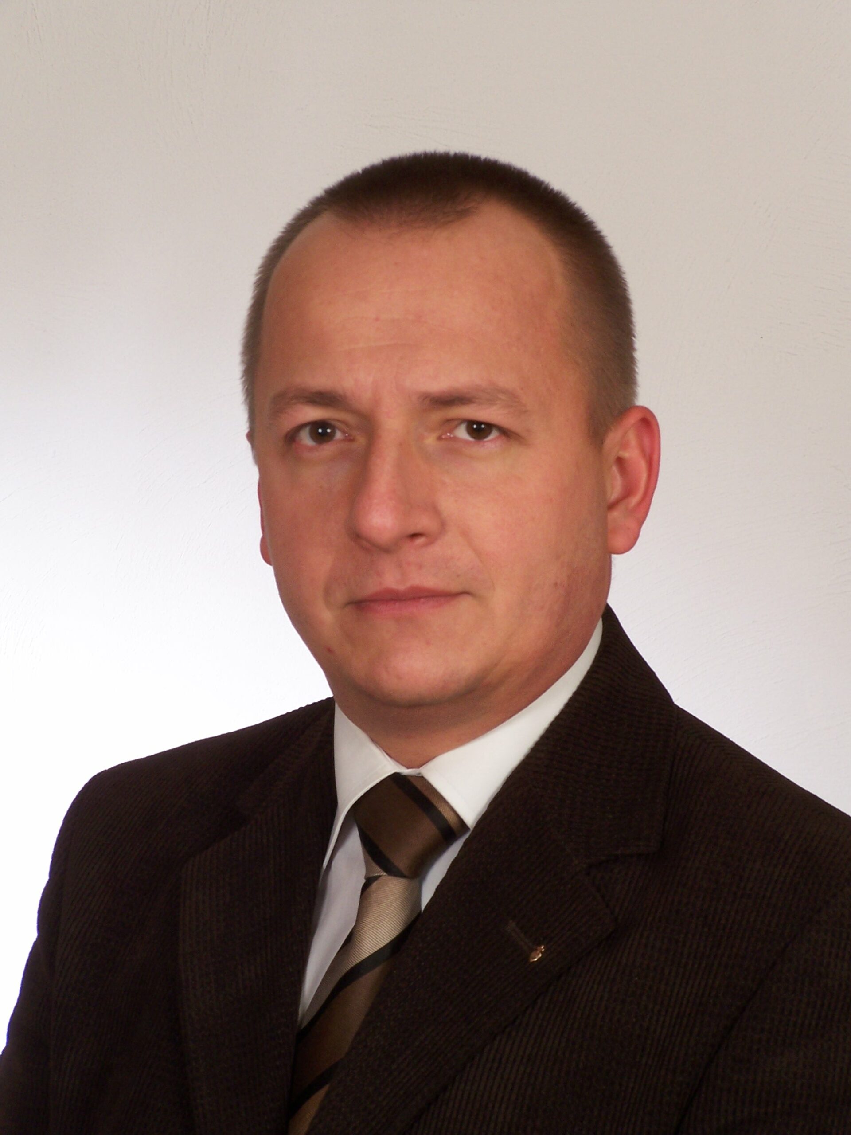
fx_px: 5212
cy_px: 568
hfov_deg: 9.3
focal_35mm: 159
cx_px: 426
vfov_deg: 12.4
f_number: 5
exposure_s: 1/125
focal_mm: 26.4
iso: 100
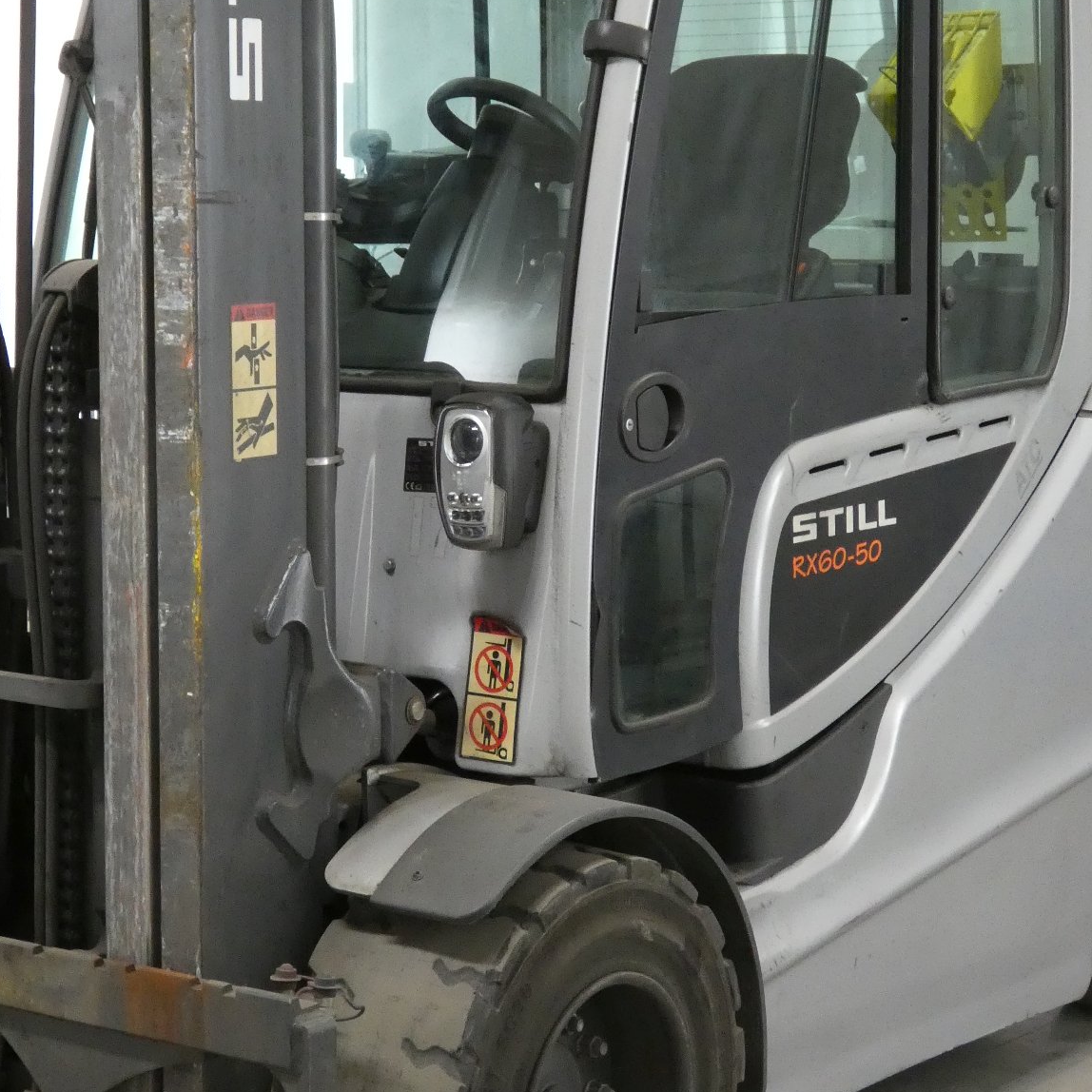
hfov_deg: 20.4
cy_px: 458
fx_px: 3034
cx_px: 442
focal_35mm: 85
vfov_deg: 20.4
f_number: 3.8
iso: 800
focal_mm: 8.2
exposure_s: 1/80
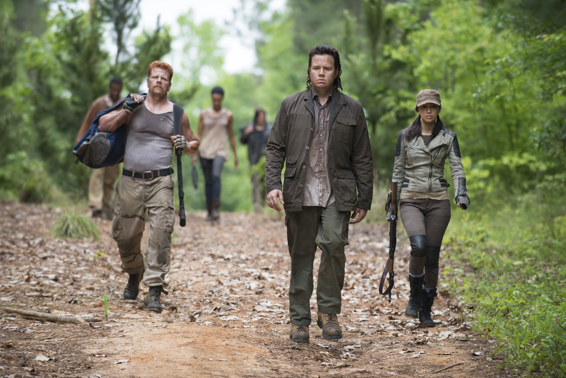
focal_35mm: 190
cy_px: 189
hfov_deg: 10.8
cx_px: 283
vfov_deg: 7.2
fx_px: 2988
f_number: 3.2
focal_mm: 190
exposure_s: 1/640
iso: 500
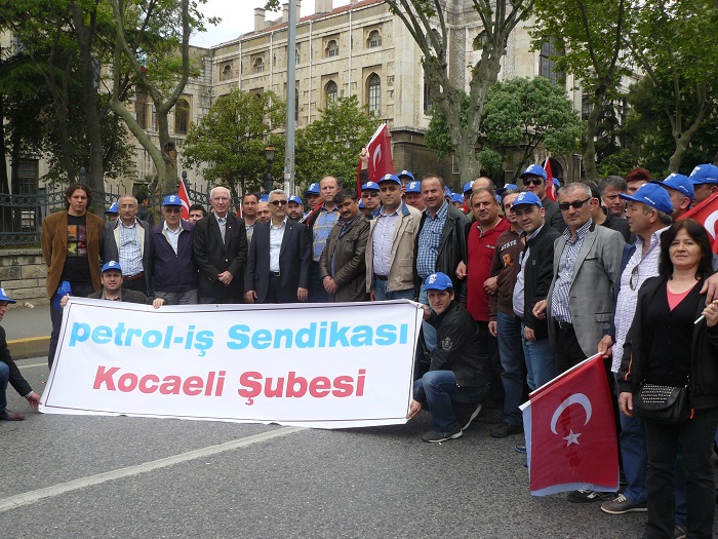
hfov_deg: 51.4
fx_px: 747
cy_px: 270
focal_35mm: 36
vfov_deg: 39.7
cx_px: 359
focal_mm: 6
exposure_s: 1/200
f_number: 5.6
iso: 100
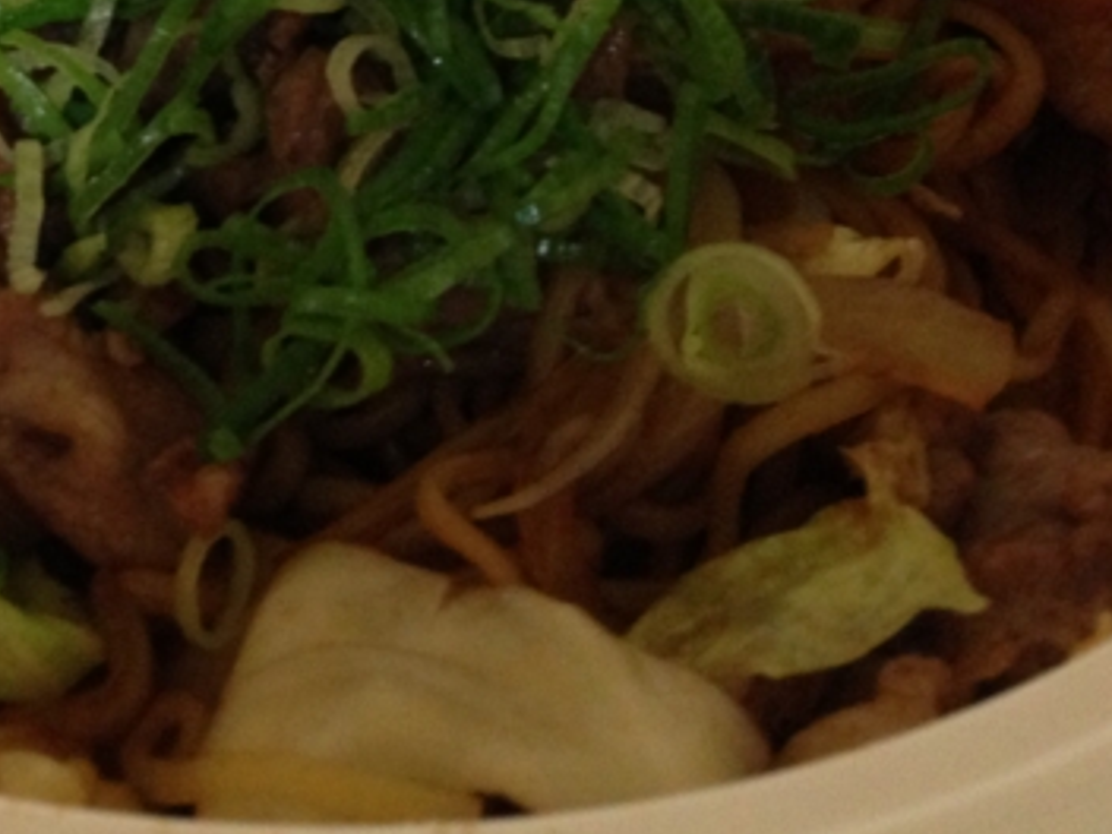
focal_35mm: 75
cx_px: 120
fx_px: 2409
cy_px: -66
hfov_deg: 25.2
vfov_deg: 18.9
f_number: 2.4
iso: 320
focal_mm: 4.13
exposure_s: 1/20
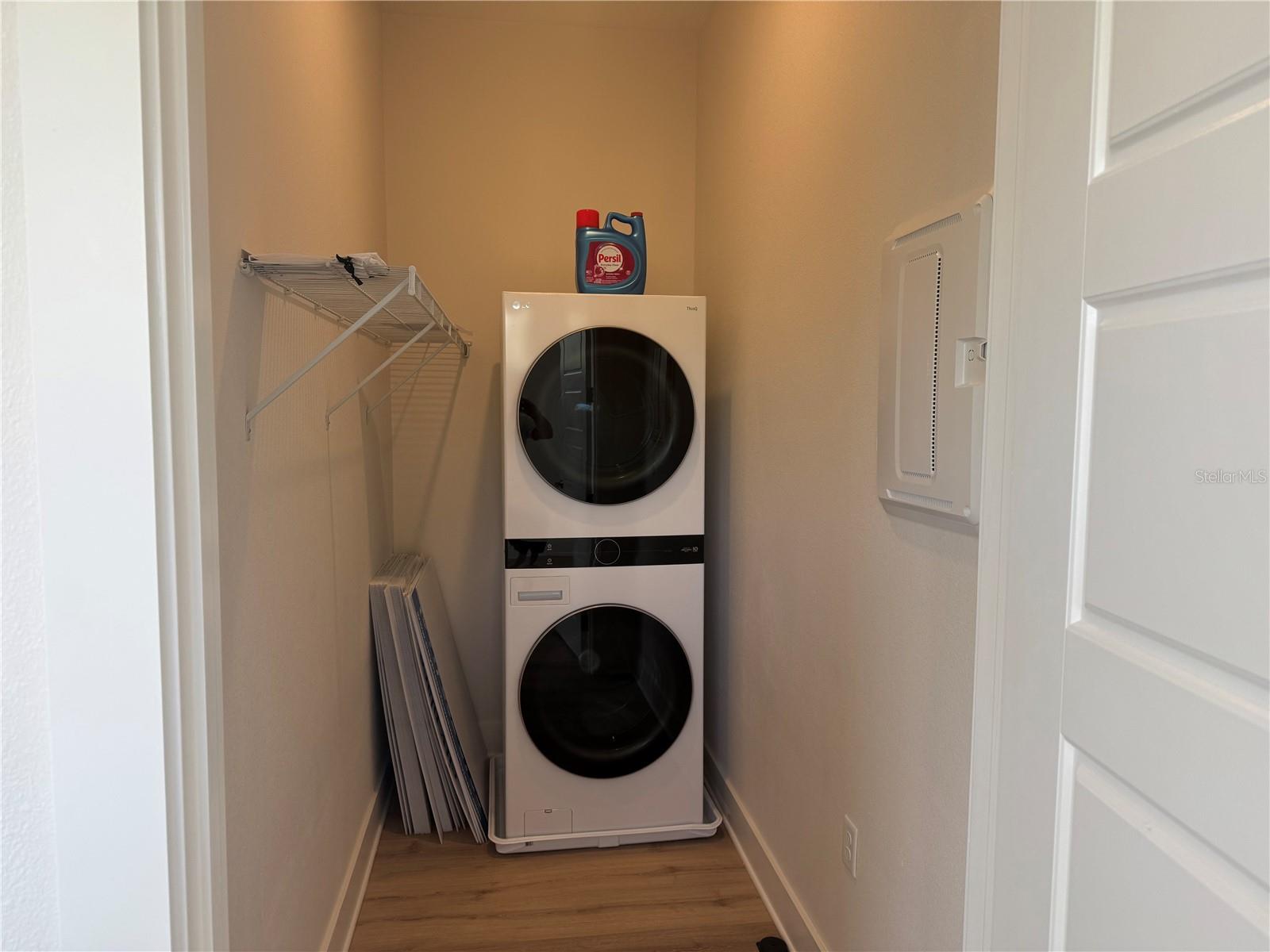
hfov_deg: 71.6
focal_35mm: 24
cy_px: 476
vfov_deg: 56.8
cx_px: 635
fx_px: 881
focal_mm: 6.76
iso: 80
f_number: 1.78
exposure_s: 1/120
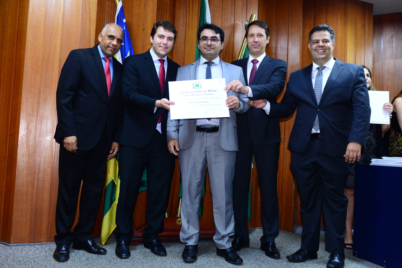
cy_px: 132
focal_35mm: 34
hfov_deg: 55.8
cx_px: 195
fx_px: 380
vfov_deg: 38.9
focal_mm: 31
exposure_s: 1/60
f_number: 3.5
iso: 1600
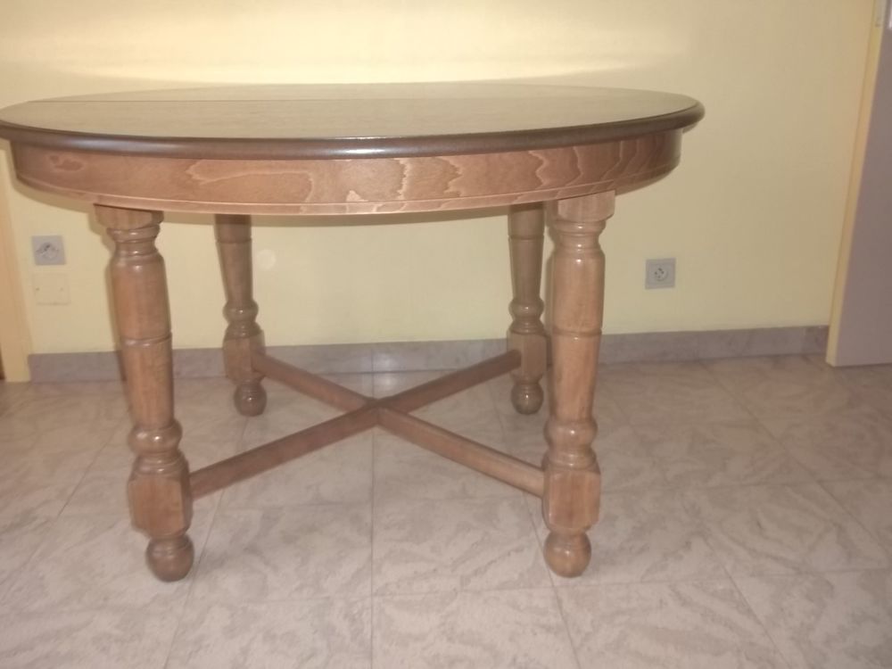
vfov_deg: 42.9
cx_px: 446
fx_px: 850
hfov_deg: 55.4
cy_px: 334
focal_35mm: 33
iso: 160
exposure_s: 1/30
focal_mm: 5.9
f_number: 3.3
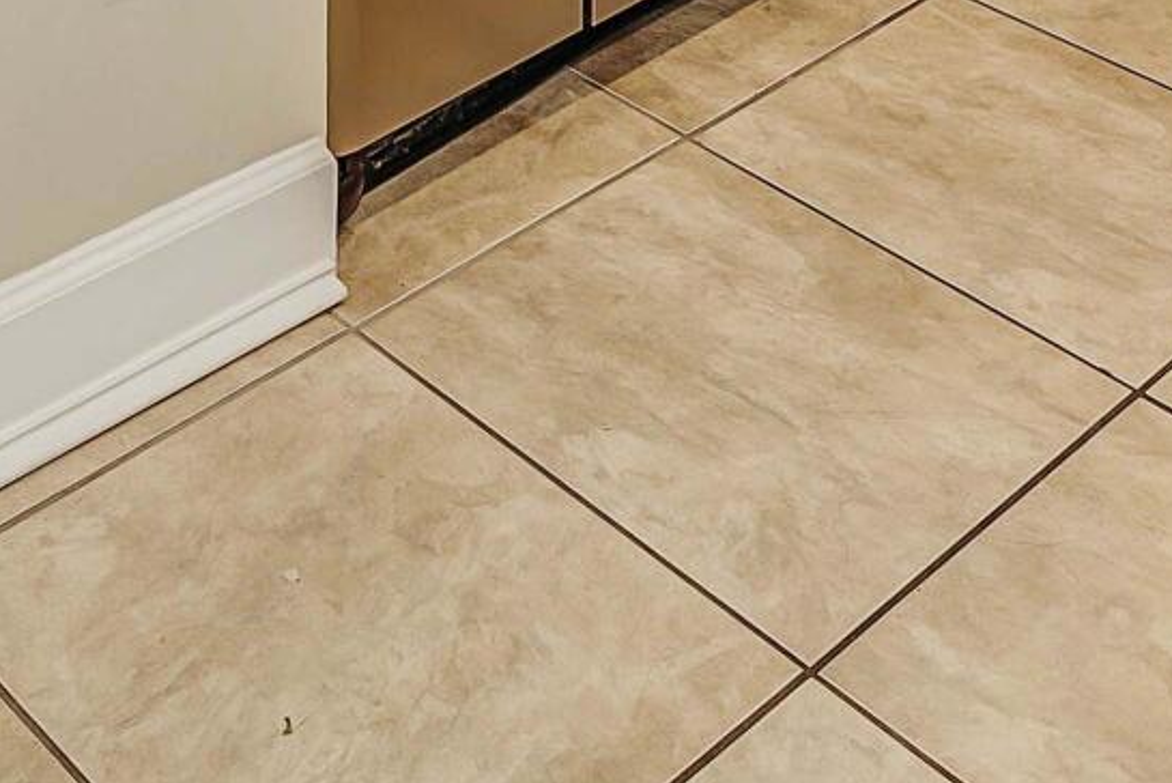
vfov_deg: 13.8
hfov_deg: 29.5
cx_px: 159
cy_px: -1159
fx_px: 2150
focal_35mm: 66
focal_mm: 12
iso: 100
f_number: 5.6
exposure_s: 1/10
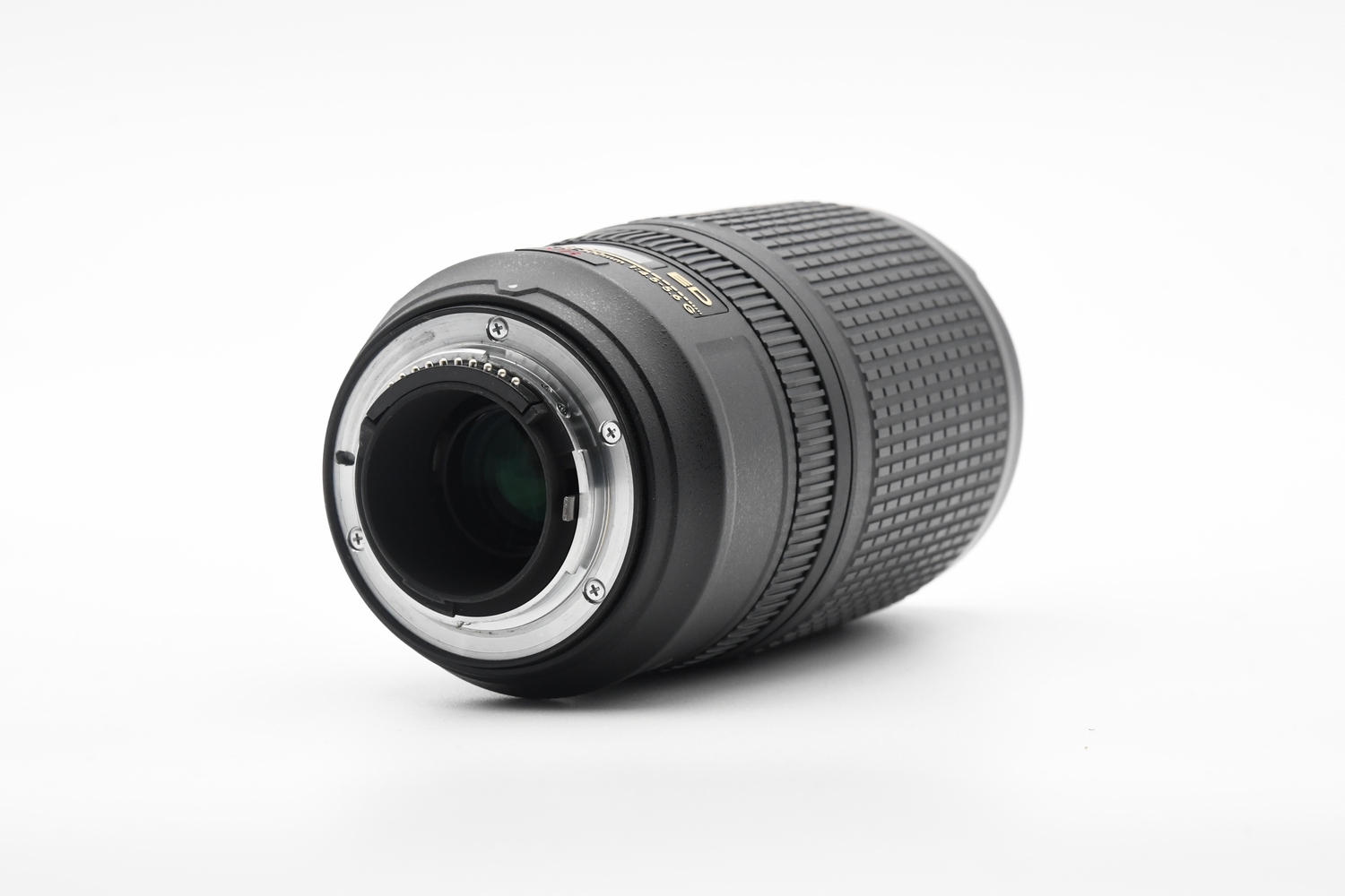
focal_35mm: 120
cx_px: 672
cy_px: 448
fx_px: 4483
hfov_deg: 17.1
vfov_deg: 11.4
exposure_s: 1/100
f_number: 11
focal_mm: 80
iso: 1600
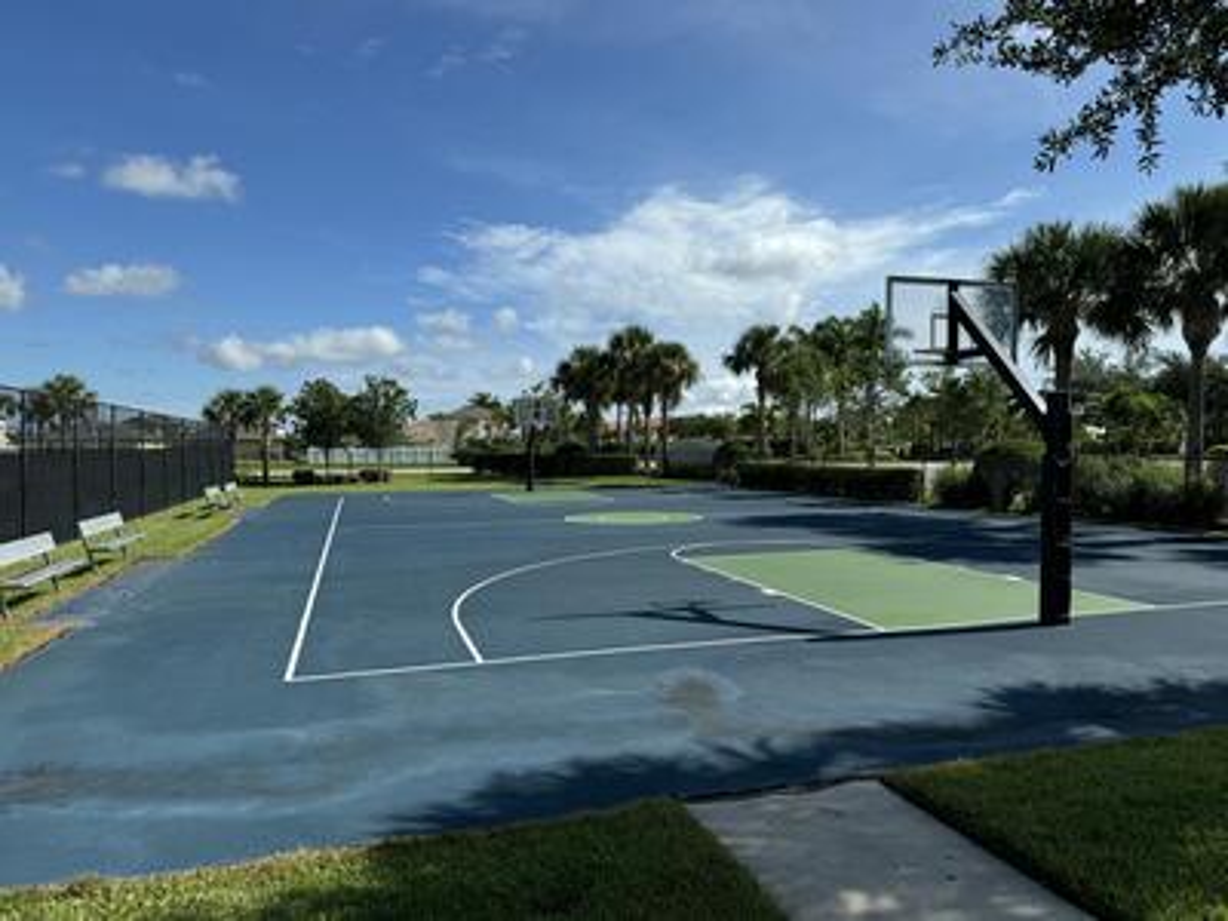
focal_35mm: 24
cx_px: 614
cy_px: 460
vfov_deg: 56.8
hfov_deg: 71.6
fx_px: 851
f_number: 1.78
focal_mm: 6.76
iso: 80
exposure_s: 1/5348
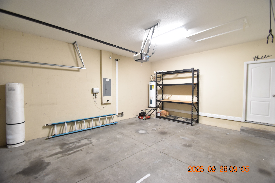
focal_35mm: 15
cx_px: 138
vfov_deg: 77.3
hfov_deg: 100.4
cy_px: 92
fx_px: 115
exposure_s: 1/6
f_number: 3.5
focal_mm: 10
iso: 800
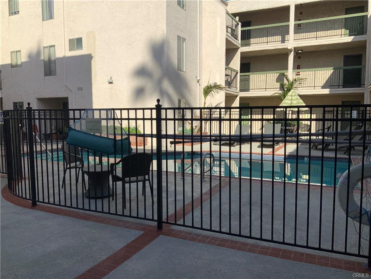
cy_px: 140
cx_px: 186
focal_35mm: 29
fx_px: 311
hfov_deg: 61.7
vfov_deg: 48.2
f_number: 1.8
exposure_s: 1/2801
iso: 20
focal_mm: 3
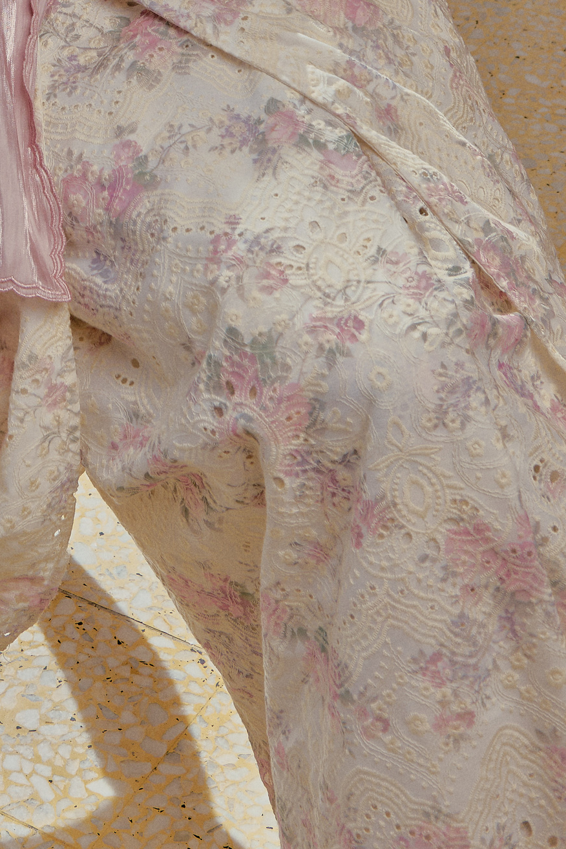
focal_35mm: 113
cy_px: -251
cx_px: -118
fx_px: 2665
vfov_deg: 17.0
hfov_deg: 11.9
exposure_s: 1/125
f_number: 8
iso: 200
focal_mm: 36
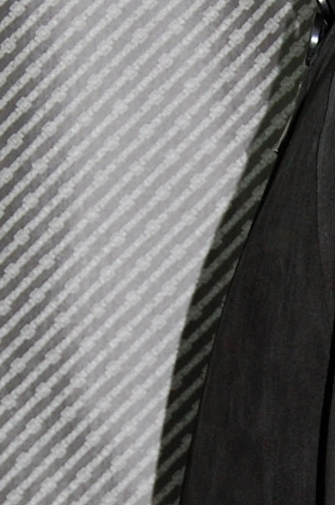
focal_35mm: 220
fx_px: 3077
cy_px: 497
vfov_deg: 9.3
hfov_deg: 6.2
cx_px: 446
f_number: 4.5
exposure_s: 1/60
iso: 400
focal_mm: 32
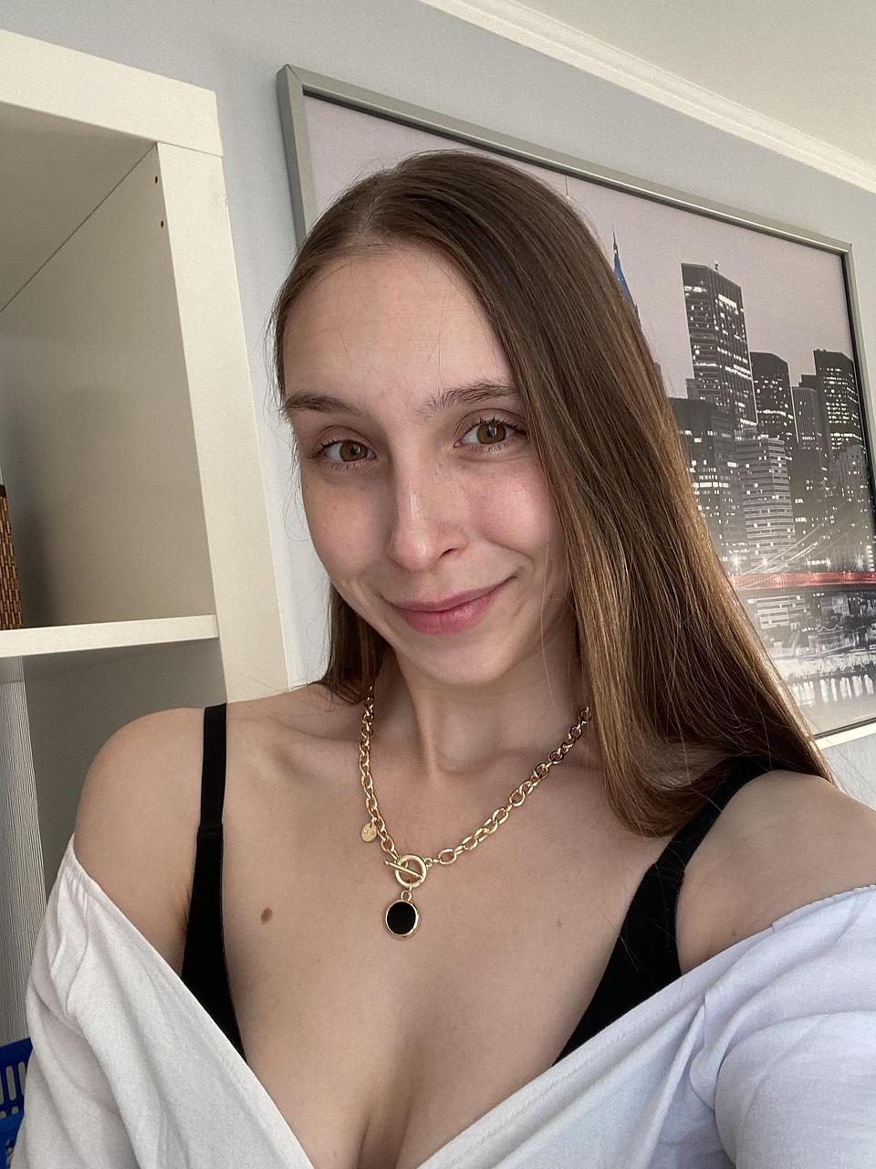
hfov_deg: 46.8
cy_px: 584
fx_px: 1012
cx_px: 438
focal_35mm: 30
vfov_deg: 60.0
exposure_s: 1/60
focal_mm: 2.71
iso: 100
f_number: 2.2
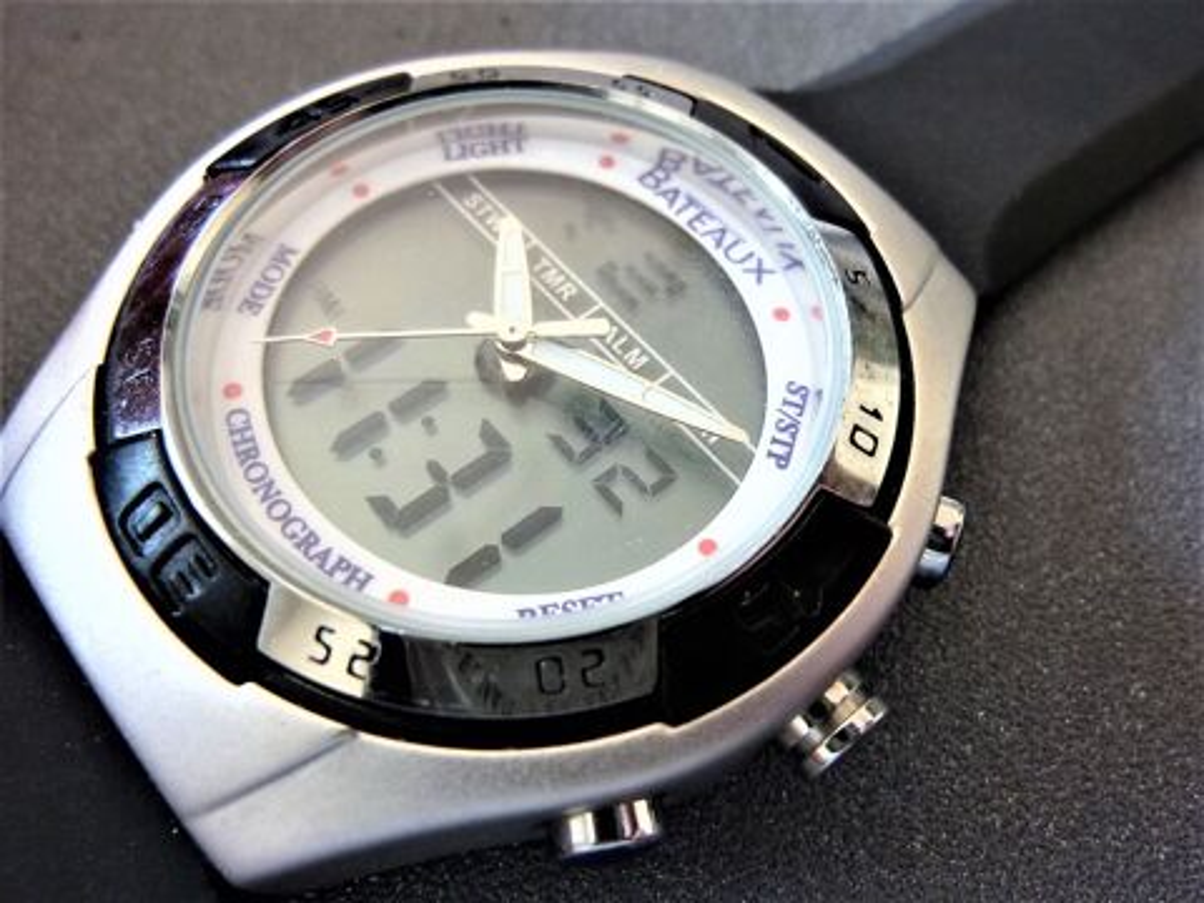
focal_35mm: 25
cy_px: 452
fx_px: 870
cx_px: 602
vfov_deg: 54.9
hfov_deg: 69.4
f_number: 3.3
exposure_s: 1/30
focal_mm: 4.5
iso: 200
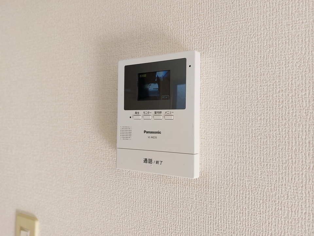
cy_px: 118
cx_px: 157
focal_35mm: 24
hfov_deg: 71.6
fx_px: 218
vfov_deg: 56.8
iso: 25
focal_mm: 5.23
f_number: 1.8
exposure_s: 1/135
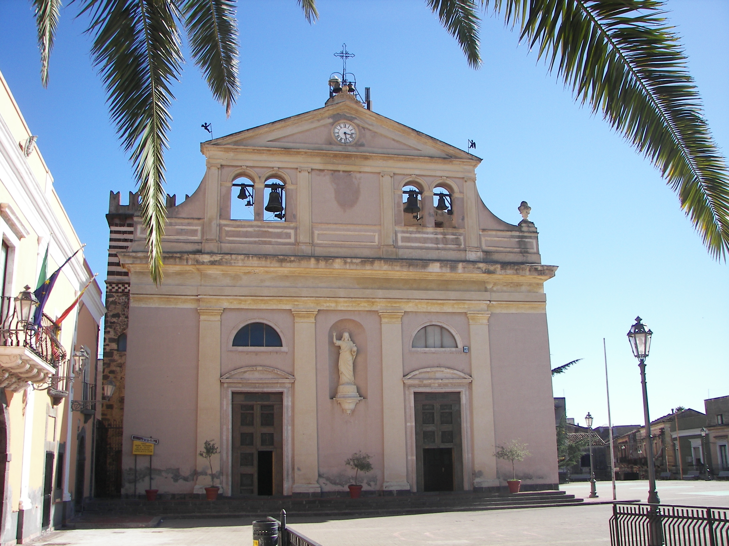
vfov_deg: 39.7
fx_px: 758
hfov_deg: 51.4
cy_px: 273
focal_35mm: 36
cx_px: 364
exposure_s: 1/640
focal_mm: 6
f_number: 2.8
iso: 50
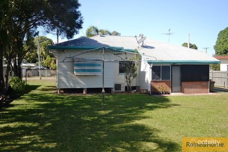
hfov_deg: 57.2
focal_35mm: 33
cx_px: 114
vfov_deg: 39.9
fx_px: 209
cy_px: 76
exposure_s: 1/160
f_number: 4
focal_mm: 22
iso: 100
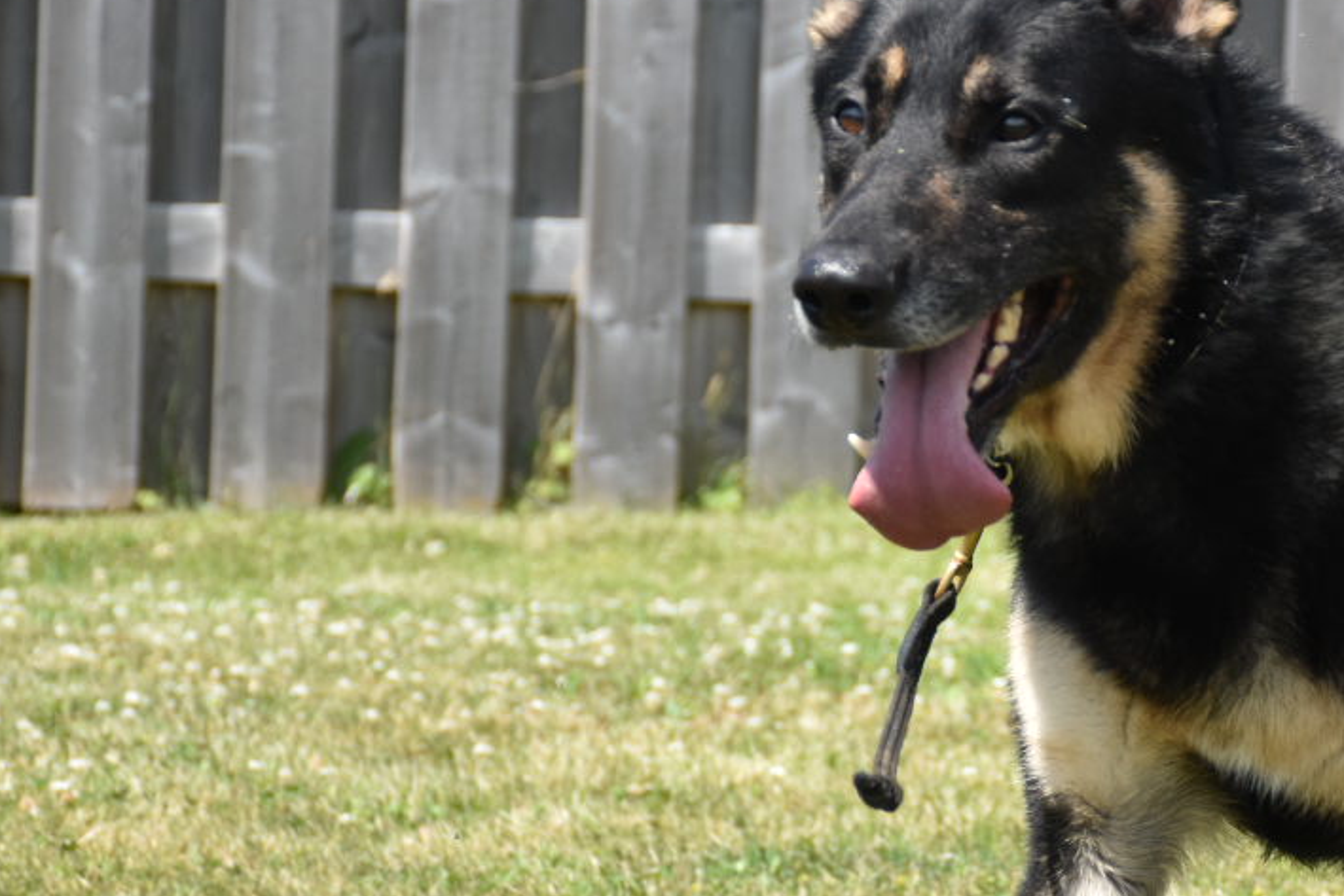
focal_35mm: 257
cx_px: 954
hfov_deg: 8.0
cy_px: 479
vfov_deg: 5.3
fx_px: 9601
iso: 400
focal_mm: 75
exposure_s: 1/1600
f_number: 5.6
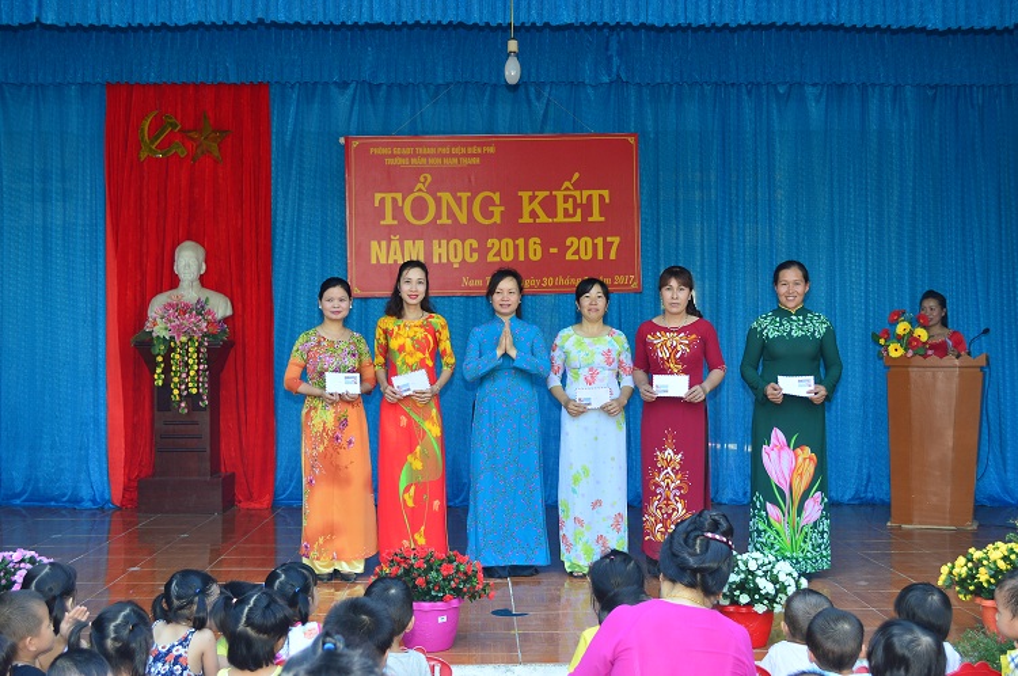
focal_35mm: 45
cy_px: 338
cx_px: 509
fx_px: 1271
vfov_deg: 29.8
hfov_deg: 43.7
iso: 200
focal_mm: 30
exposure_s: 1/60
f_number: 4.8
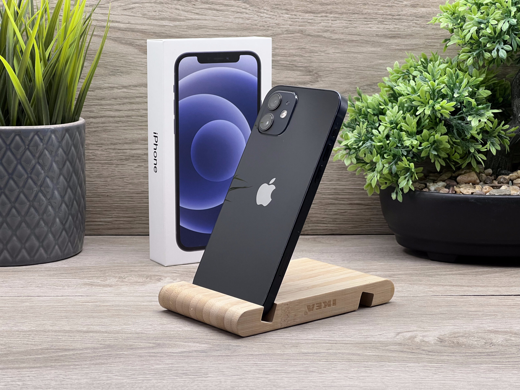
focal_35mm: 77
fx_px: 1157
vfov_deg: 19.1
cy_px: 195
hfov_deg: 25.3
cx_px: 260
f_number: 2.8
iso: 80
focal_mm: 9
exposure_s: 1/100
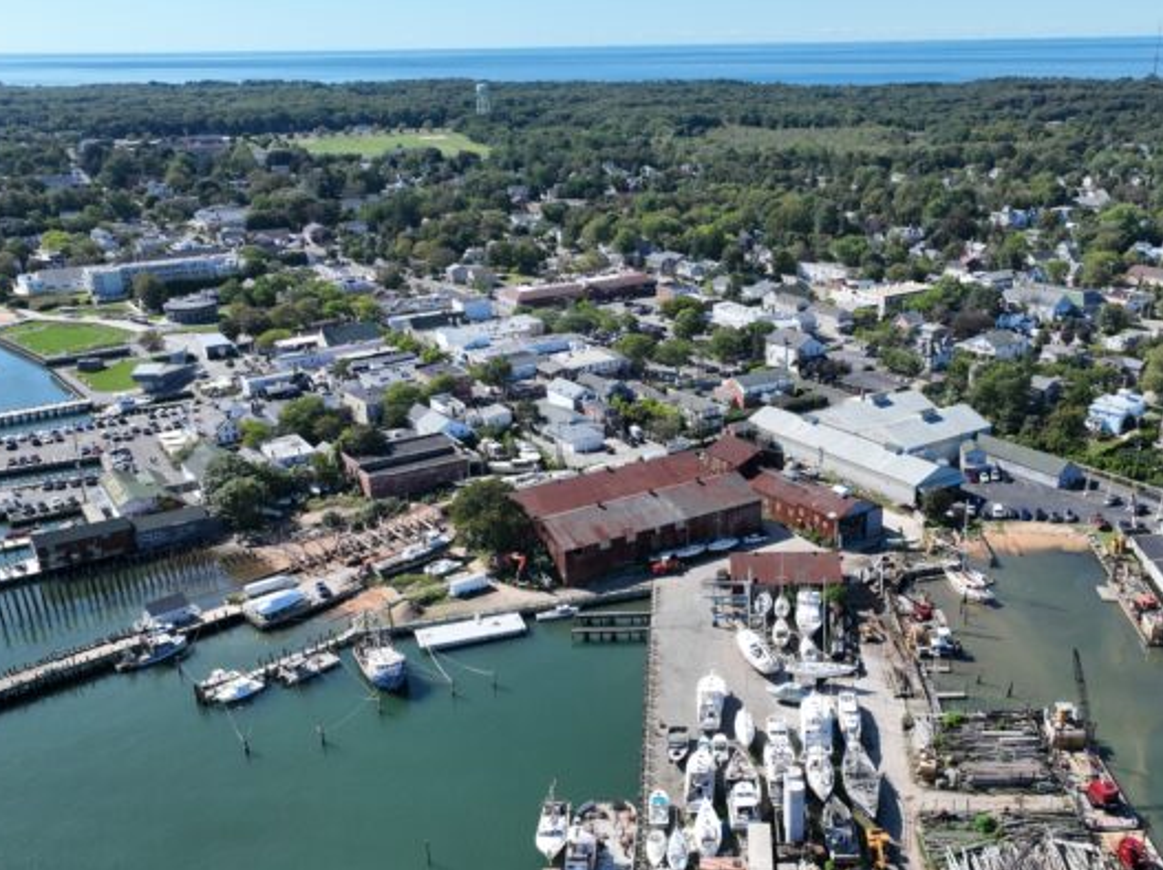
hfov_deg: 52.2
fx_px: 1175
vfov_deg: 40.5
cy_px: 520
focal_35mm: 35
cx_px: 713
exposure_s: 1/2000
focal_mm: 12.29
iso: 150
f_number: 2.8
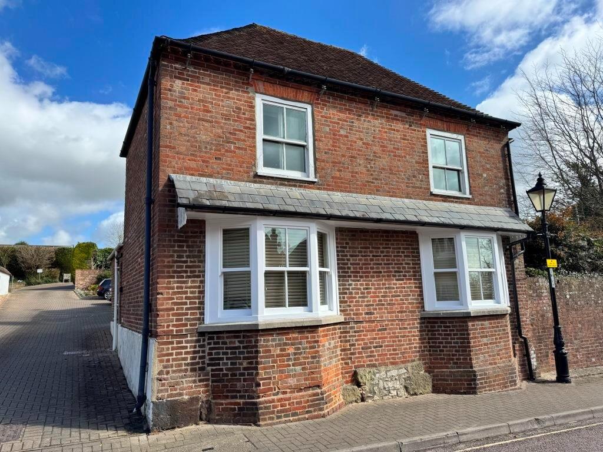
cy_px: 226
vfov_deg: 56.8
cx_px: 302
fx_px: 418
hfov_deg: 71.6
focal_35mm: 24
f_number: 1.78
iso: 80
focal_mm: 6.76
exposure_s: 1/2833
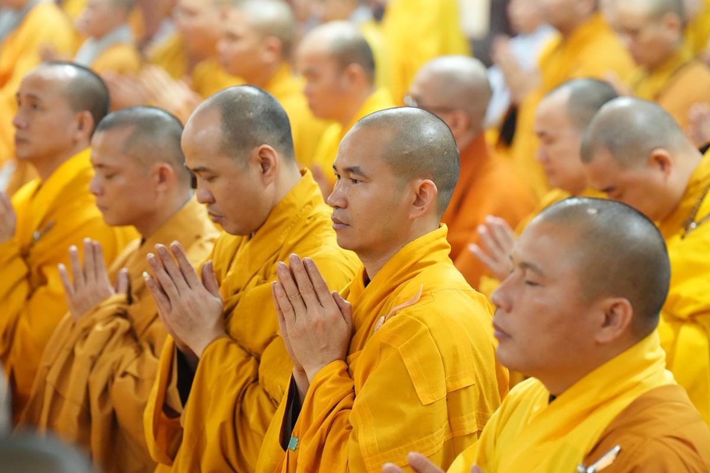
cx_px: 355
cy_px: 236
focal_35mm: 148
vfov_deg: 9.3
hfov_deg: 13.9
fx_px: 2919
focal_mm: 148
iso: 8000
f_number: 4
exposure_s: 1/100
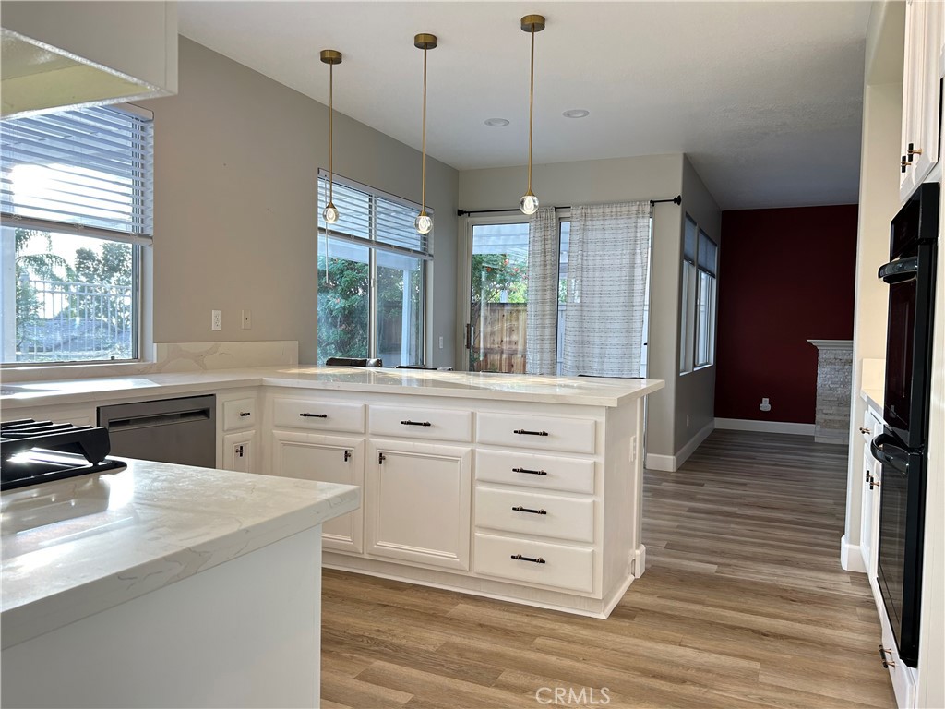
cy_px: 354
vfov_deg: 53.1
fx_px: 710
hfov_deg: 67.3
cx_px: 472
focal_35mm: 26
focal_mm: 5.7
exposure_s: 1/120
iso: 64
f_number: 1.5
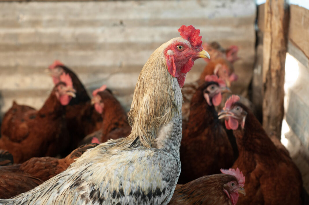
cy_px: 102
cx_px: 154
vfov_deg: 13.0
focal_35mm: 105
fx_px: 900
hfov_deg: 19.5
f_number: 4.5
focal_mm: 70
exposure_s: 1/60
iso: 500
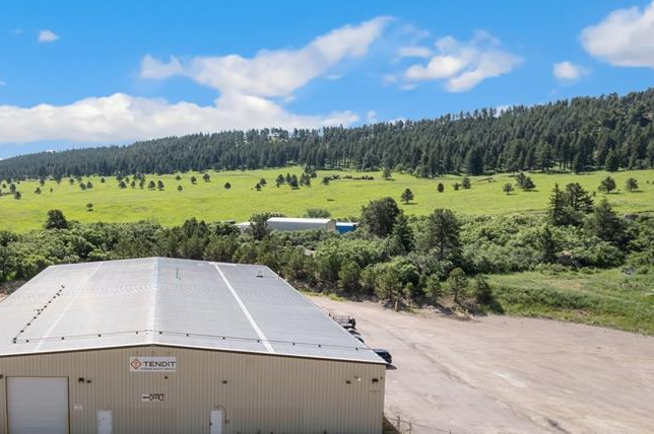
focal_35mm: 35
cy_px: 260
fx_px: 635
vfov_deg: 37.6
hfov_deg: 51.8
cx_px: 152
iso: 100
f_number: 2.8
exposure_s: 1/1600
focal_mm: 8.38
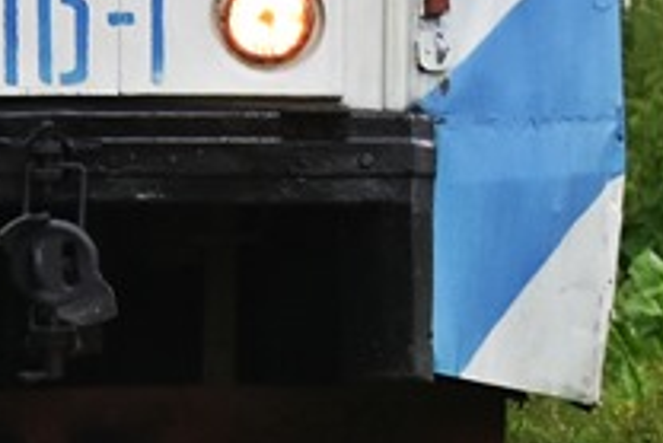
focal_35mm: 907
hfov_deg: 2.3
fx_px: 16713
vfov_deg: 1.5
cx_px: 178
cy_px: -516
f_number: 8
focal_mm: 105
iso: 720
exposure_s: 1/500
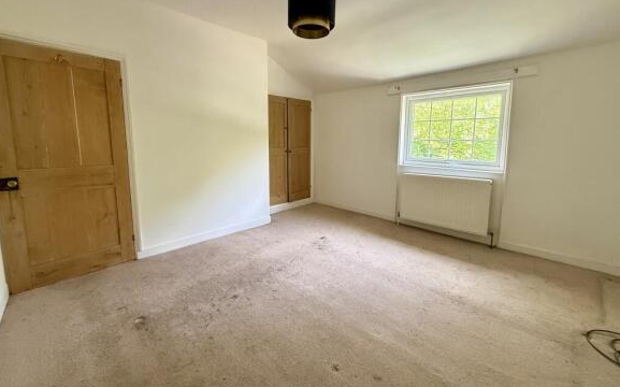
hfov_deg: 101.5
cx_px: 308
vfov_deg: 74.4
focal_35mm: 15
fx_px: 253
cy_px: 170
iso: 400
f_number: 2.2
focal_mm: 2.22
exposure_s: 1/89
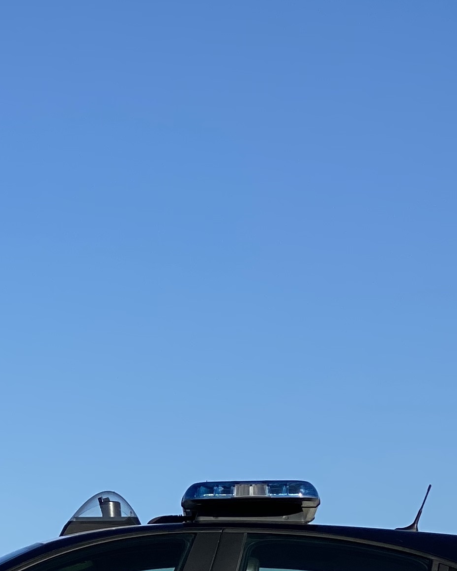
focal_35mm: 176
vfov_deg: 10.8
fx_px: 2976
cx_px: -172
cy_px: 682
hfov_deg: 8.6
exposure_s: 1/2083
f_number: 2
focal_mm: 6
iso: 20
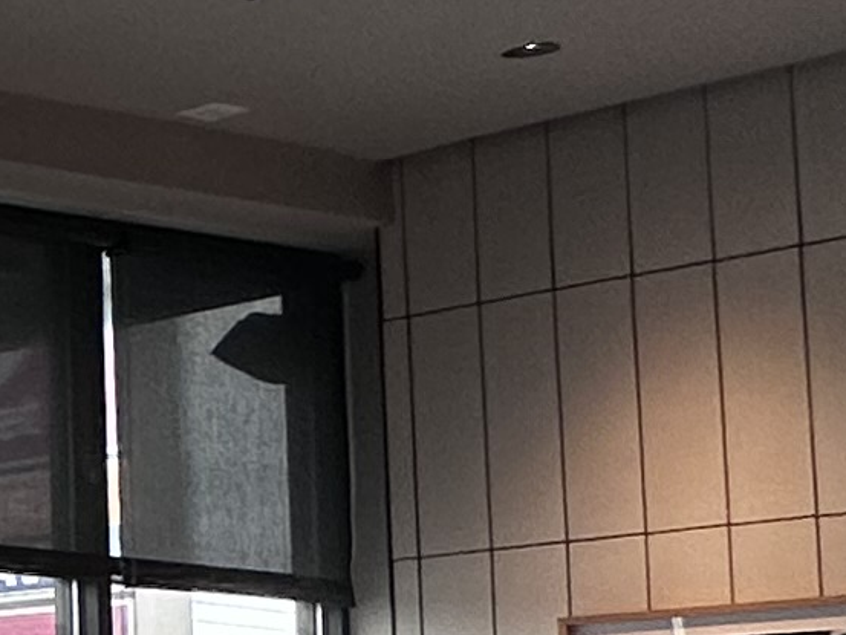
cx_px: -1729
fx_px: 2493
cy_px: 710
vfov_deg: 14.2
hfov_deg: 11.2
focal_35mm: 102
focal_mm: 2.22
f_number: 2.2
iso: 40
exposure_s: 1/121
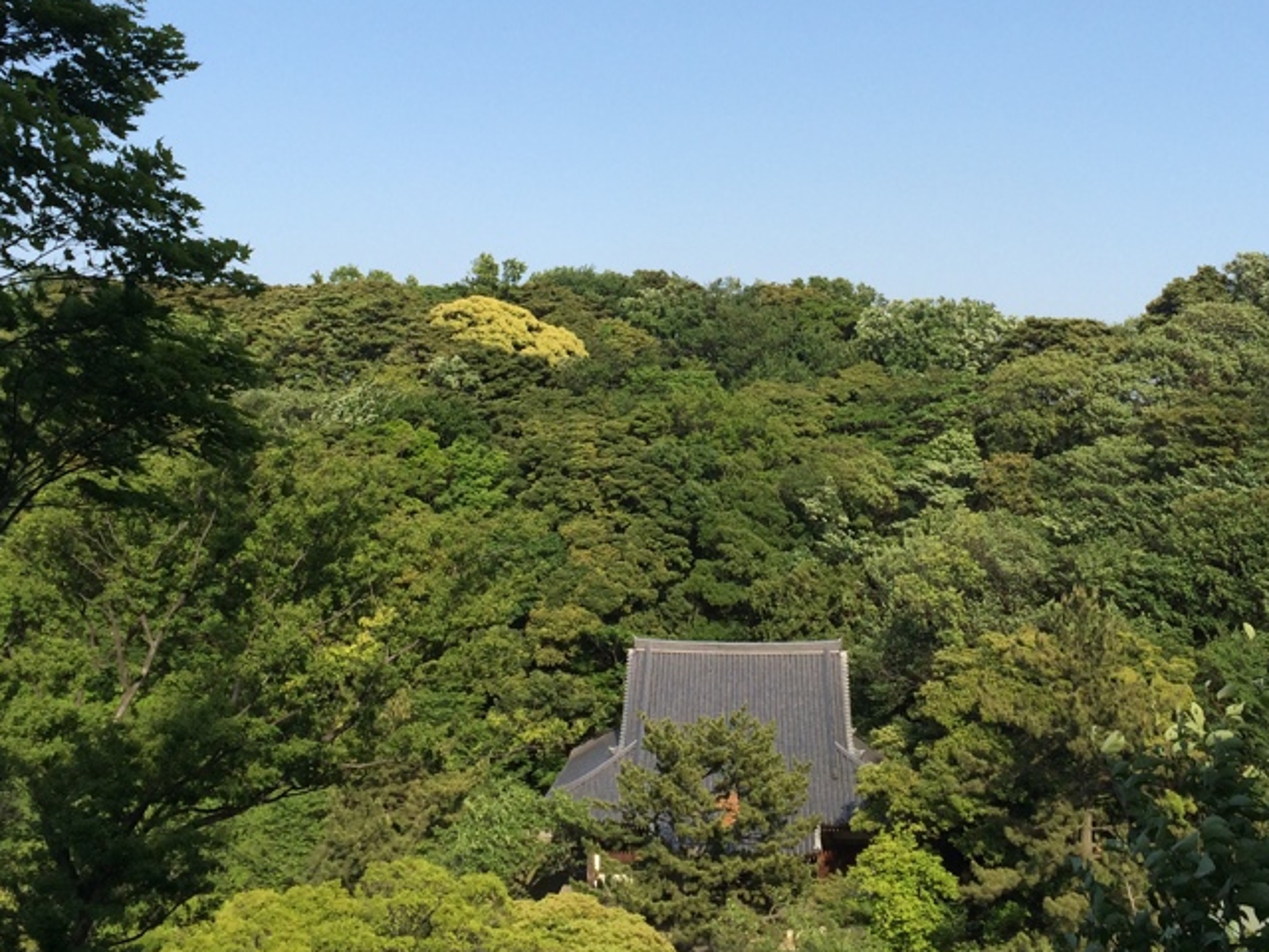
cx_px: 724
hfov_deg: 39.6
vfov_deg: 29.7
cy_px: 230
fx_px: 1760
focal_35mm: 48
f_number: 2.2
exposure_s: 1/1709
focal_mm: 4.12
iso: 40
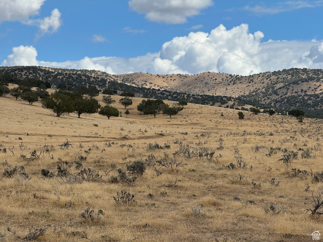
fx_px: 1120
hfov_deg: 16.4
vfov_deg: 12.3
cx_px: 162
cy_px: 121
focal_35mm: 120
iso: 50
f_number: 2.8
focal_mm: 15.66
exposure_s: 1/2358
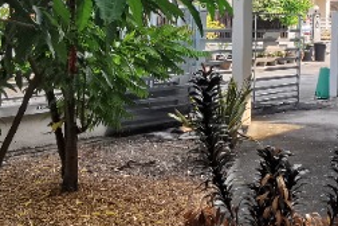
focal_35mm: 66
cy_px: 12
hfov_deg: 30.0
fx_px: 620
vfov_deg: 20.1
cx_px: 255
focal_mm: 2.35
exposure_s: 1/167
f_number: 2.2
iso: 50
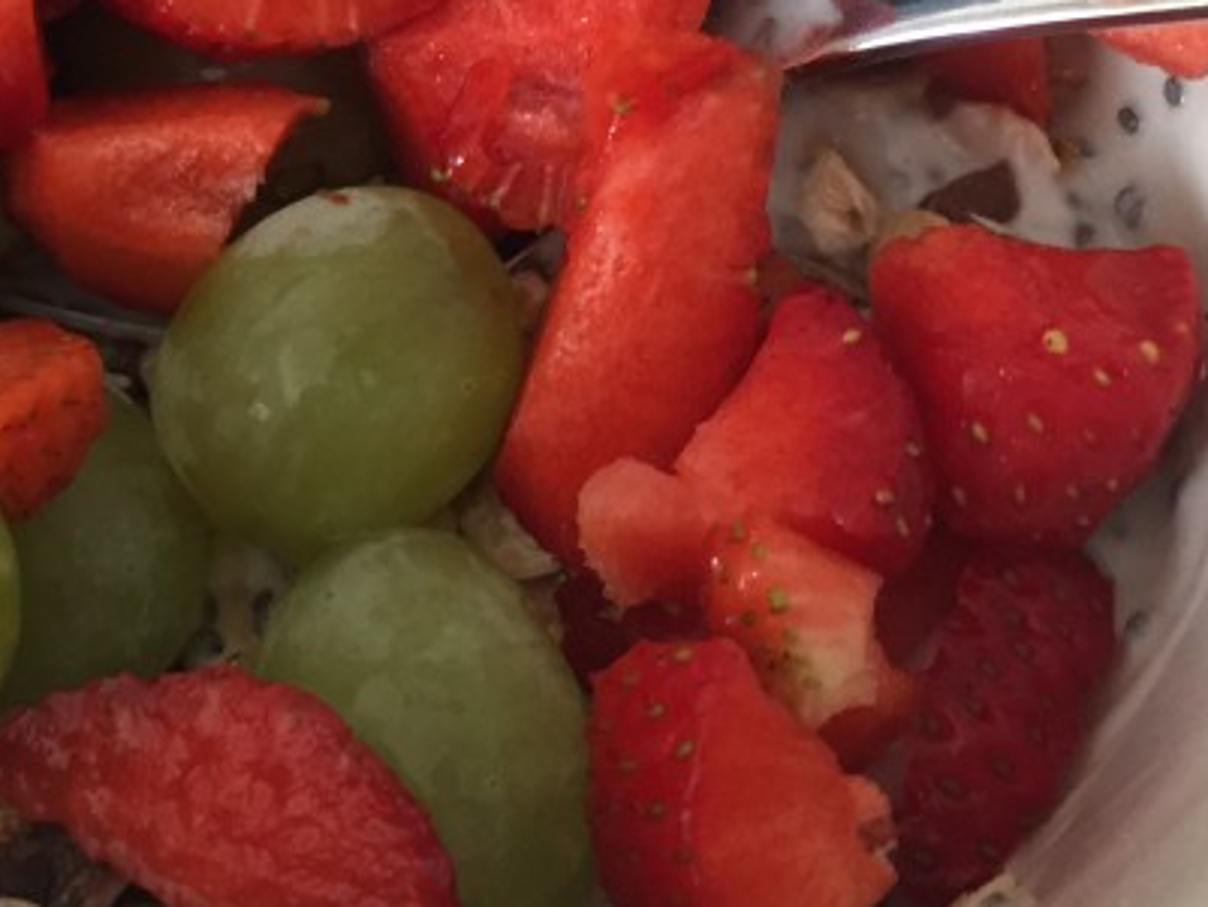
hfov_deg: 25.7
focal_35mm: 74
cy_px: 163
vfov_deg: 19.7
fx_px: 2583
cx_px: 172
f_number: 2.2
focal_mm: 4.15
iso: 125
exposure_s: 1/30
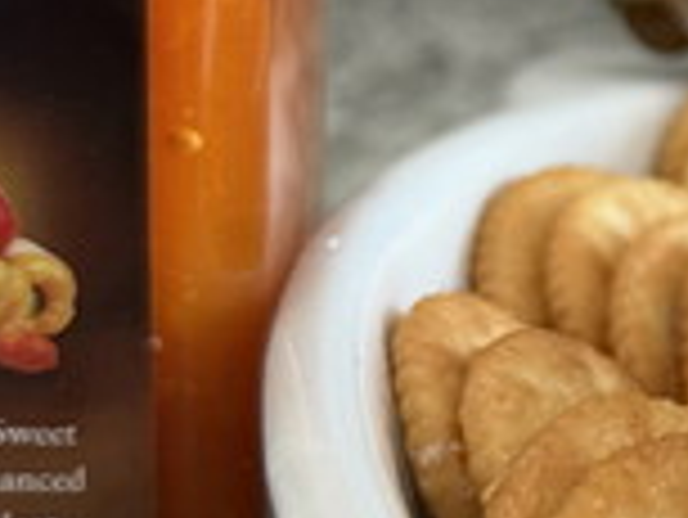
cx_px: 1084
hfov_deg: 17.1
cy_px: 106
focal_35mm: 102
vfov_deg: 14.4
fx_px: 2029
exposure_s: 1/60
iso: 250
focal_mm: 6.76
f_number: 1.78
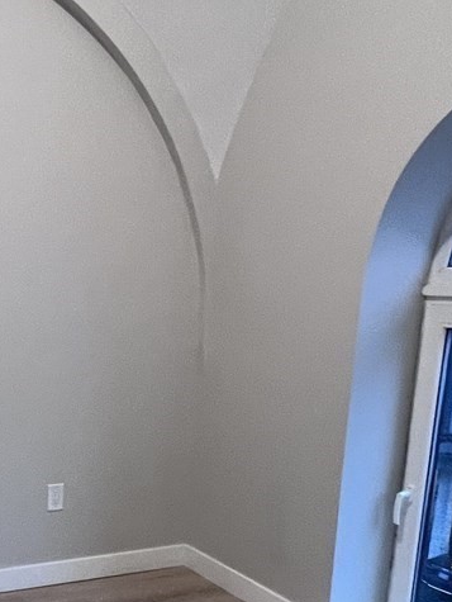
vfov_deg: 43.1
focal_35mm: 42
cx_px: -70
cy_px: 465
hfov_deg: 30.1
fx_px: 730
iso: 320
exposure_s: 1/60
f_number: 1.8
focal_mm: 1.57
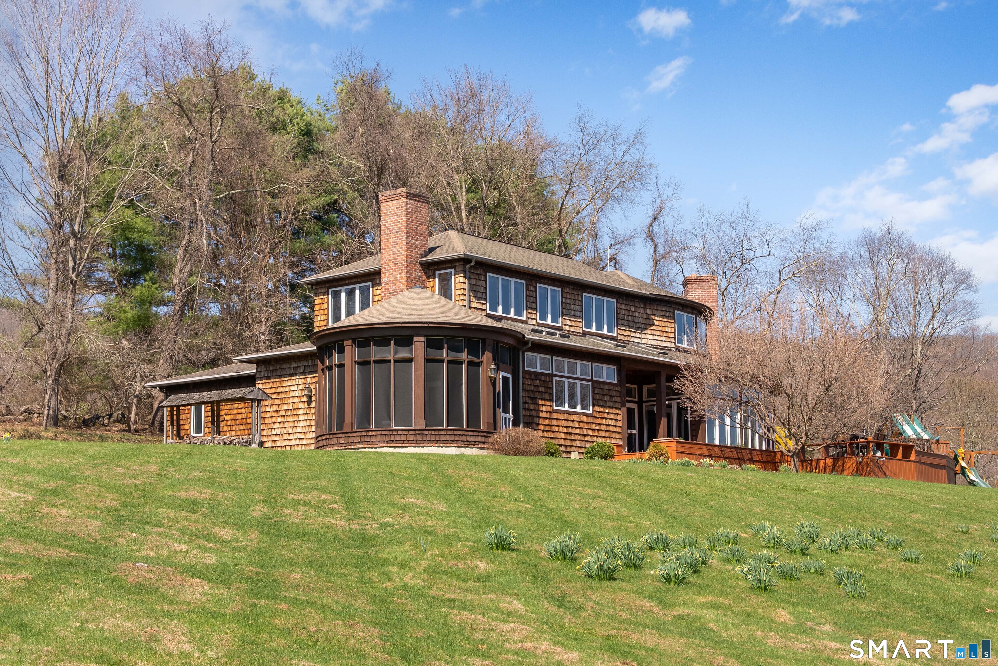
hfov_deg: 35.4
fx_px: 1562
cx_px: 499
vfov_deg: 24.1
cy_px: 333
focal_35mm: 56
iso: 640
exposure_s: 1/1000
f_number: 8
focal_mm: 56.3
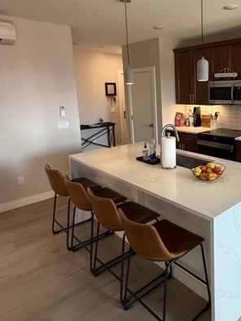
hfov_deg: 47.8
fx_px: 250
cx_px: 202
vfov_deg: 64.8
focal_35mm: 27
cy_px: 131
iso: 200
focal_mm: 2.22
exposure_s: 1/60
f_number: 2.2
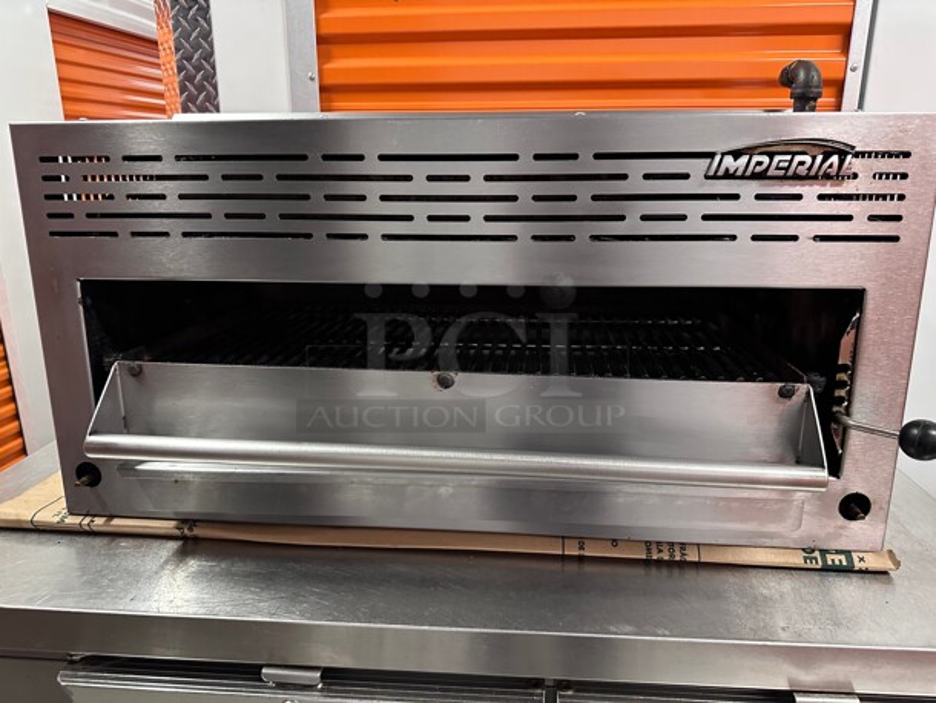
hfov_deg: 71.6
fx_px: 649
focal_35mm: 24
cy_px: 352
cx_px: 468
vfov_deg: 56.8
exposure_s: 1/60
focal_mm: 6.86
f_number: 1.78
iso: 500
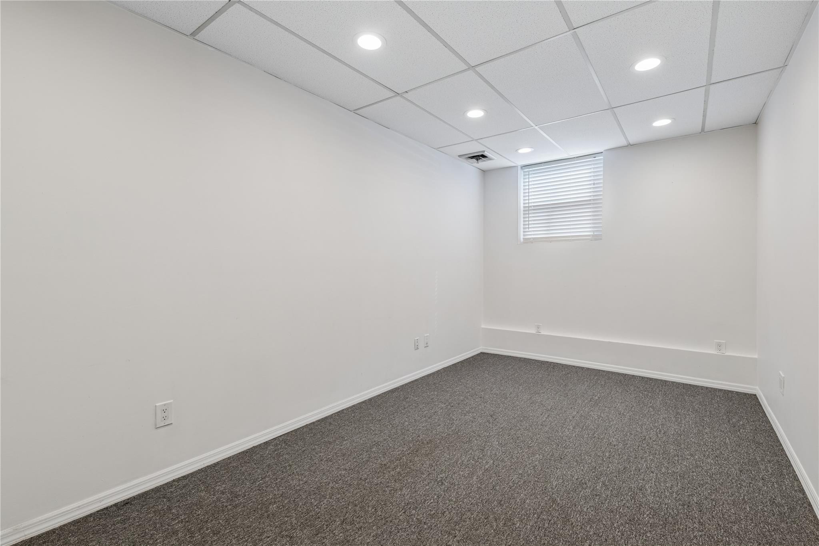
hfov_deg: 100.4
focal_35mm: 15
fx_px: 341
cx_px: 410
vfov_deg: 77.3
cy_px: 273
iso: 640
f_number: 14
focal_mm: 15
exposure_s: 1/25
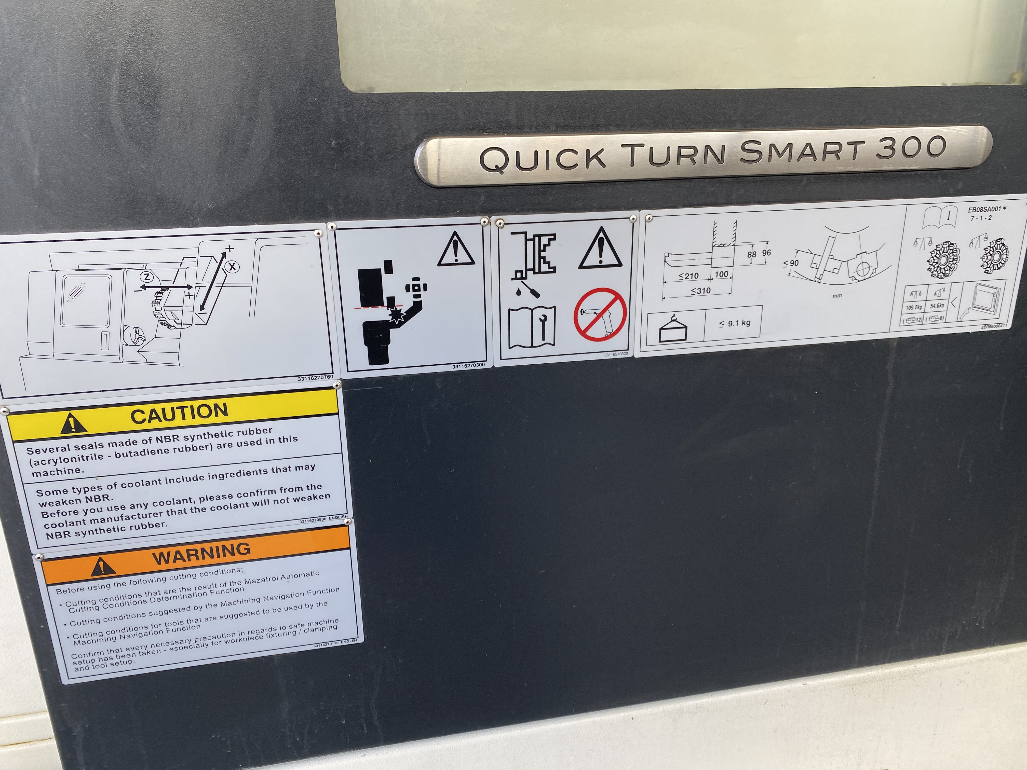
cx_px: 514
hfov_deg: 67.3
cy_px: 385
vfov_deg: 53.1
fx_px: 771
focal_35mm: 26
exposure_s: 1/121
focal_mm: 4.25
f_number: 1.8
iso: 80
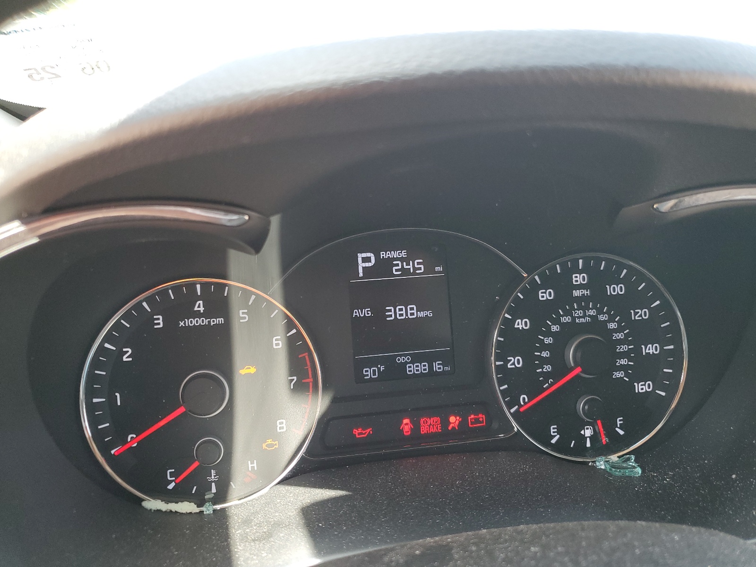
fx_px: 568
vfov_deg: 53.1
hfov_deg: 67.3
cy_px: 284
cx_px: 378
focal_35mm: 26
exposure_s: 1/120
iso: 88
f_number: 1.5
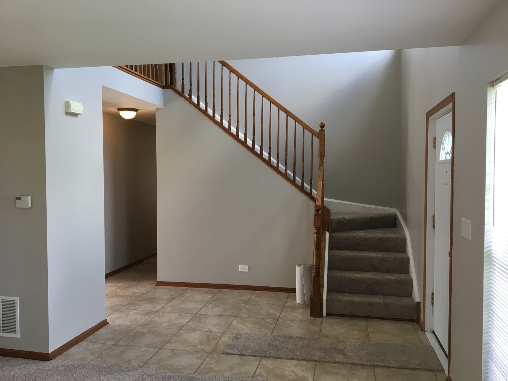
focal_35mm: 29
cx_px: 254
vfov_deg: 48.2
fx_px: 426
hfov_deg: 61.7
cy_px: 190
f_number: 2.2
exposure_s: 1/30
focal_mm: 4.15
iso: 25
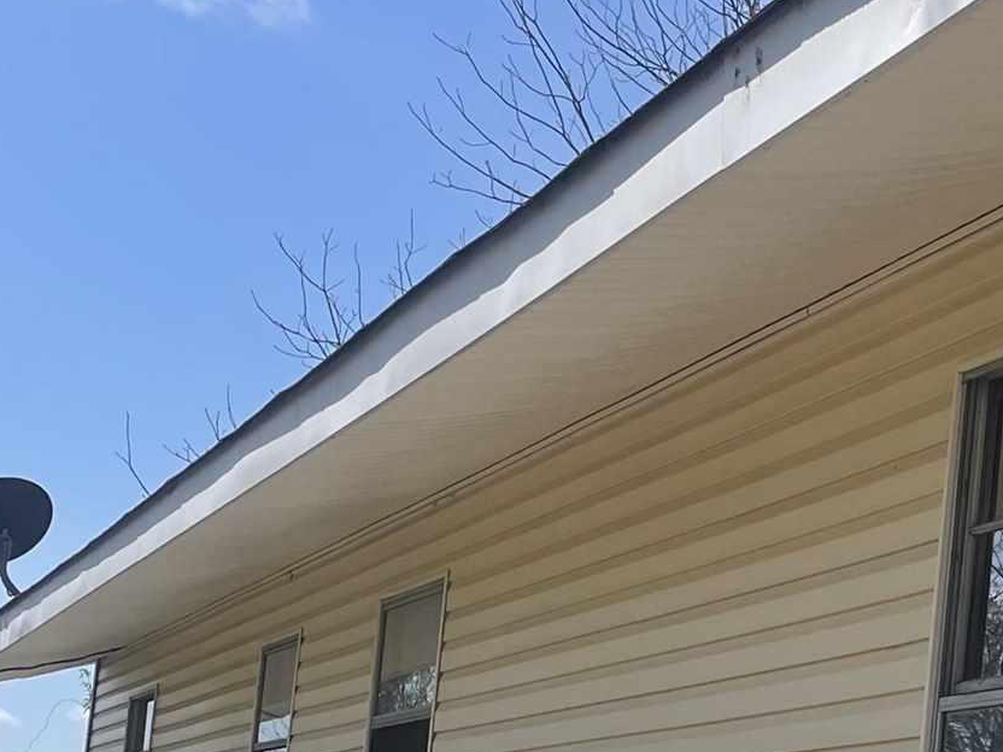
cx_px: 899
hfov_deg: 20.1
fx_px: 2782
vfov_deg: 14.9
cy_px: 893
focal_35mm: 96
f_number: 1.6
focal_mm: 4.2
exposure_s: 1/3610
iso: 32
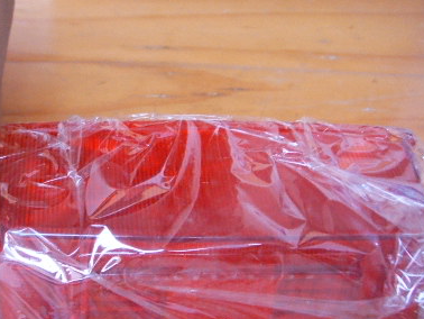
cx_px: 80
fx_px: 809
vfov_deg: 22.3
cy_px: 189
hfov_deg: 28.7
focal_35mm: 66
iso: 150
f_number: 3.5
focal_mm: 6.6
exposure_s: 1/6
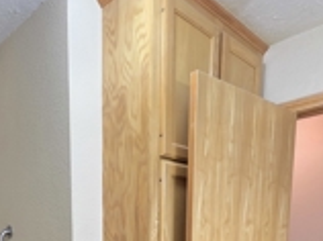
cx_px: 110
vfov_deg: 34.6
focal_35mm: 33
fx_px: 307
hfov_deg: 54.4
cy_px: 286
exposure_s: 1/60
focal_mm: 2.2
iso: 500
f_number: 2.2
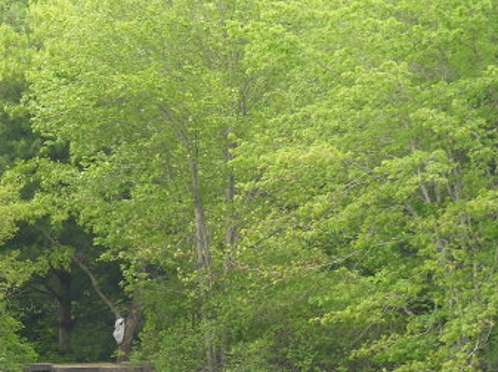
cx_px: 35
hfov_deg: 4.0
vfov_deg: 3.0
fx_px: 7214
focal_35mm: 502
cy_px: 316
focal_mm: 49
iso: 50
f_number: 4.6
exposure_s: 1/45
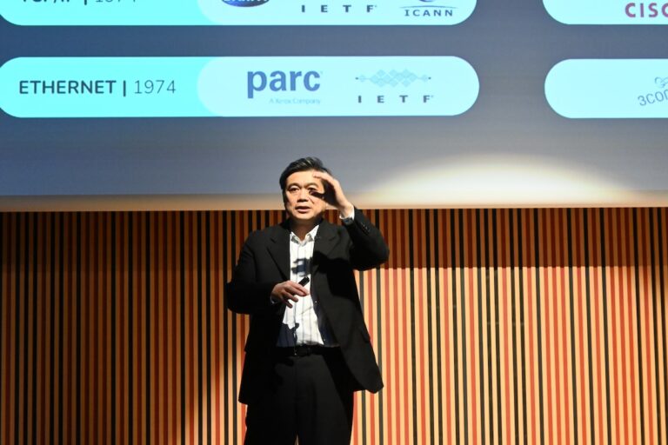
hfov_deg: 27.0
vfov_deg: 18.2
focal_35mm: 75
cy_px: 222
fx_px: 1392
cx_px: 334
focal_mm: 50
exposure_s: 1/60
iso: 4500
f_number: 6.3
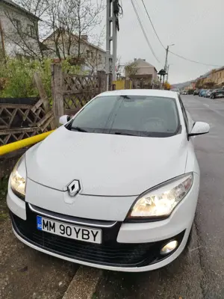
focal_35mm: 24
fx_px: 207
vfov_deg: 71.6
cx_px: 112
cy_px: 150
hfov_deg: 56.8
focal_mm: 5.31
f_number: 1.7
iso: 64
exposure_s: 1/100
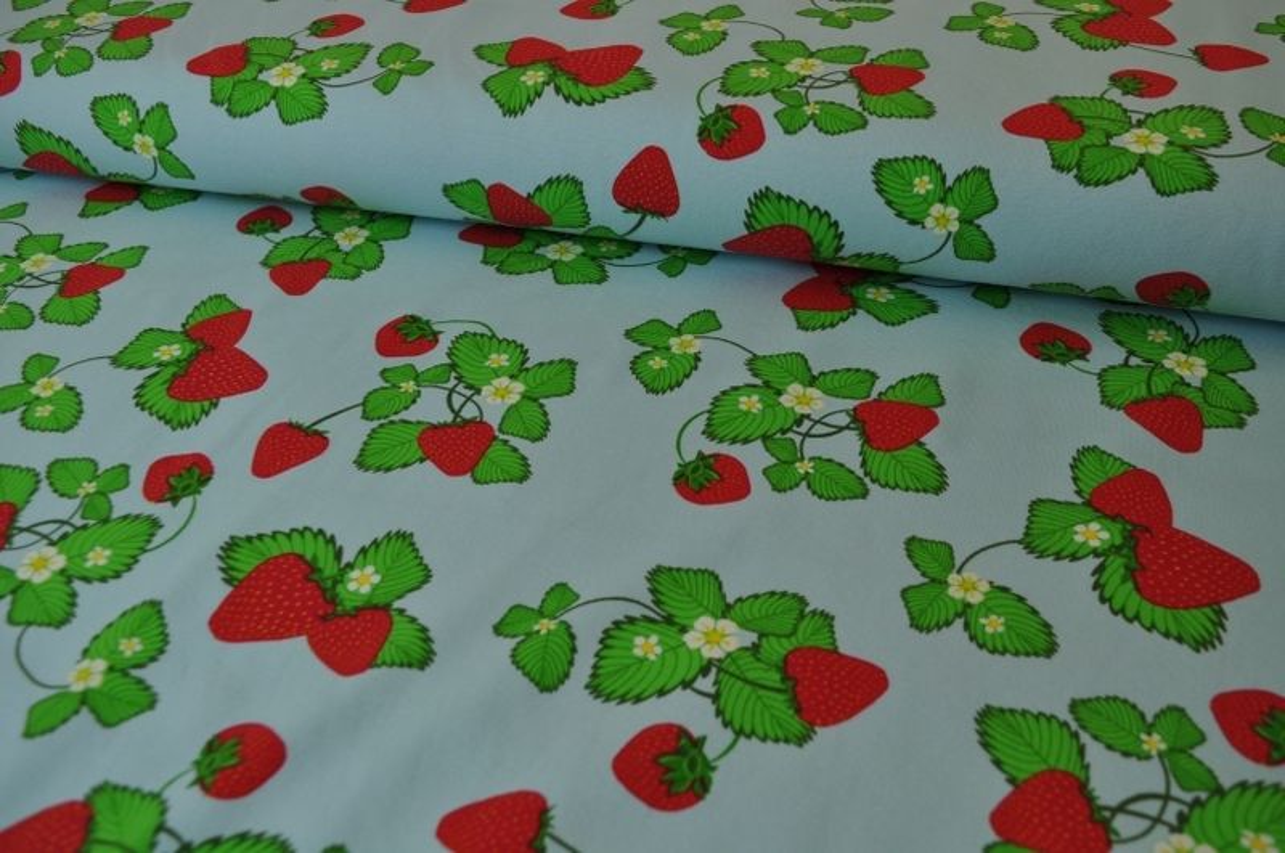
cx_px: 642
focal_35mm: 30
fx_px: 1069
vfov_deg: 43.5
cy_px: 426
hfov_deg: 62.0
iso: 250
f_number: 5.6
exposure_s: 1/125
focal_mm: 20
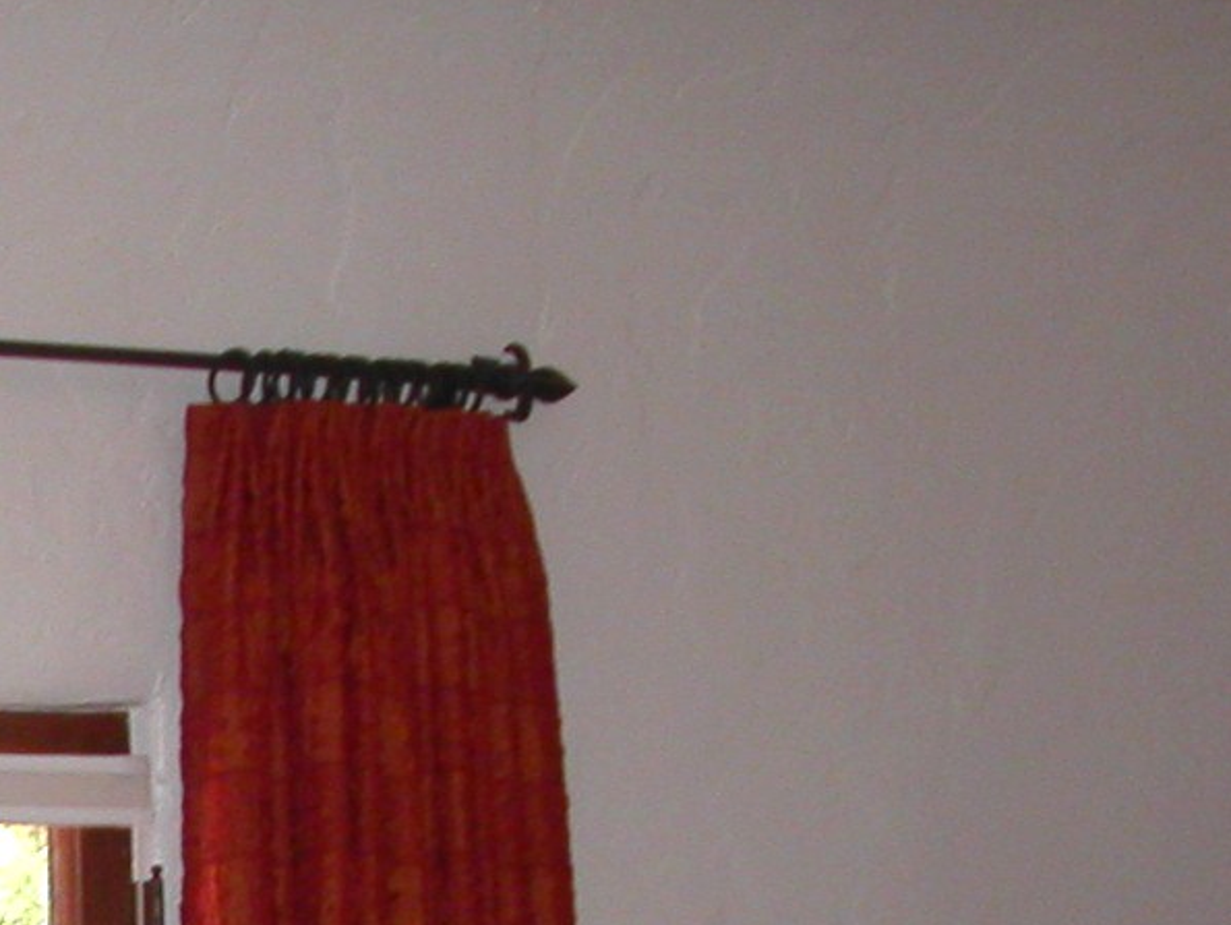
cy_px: 1744
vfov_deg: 9.7
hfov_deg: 12.5
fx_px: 5160
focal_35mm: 145
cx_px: -929
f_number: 2.8
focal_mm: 7.8
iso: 100
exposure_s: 1/30
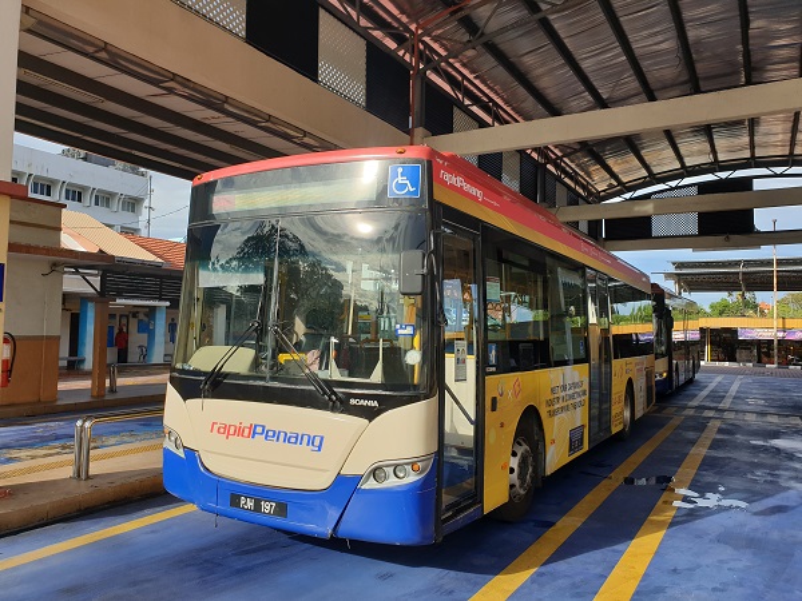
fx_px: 602
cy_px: 300
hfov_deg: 67.3
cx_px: 401
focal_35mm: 26
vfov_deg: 53.1
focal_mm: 4.3
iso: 50
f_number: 2.4
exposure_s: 1/1506
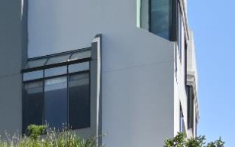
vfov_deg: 8.0
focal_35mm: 151
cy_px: 345
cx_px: -217
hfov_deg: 12.4
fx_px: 969
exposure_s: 1/1600
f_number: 7.1
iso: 320
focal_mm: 30.5
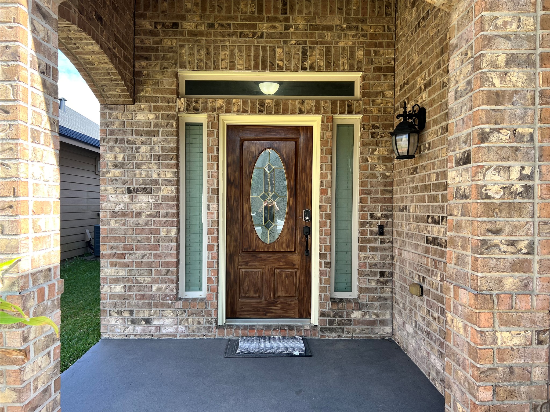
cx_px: 275
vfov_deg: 53.1
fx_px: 413
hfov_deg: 67.3
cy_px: 206
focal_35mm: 26
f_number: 1.5
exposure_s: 1/361
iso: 50
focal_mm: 5.7
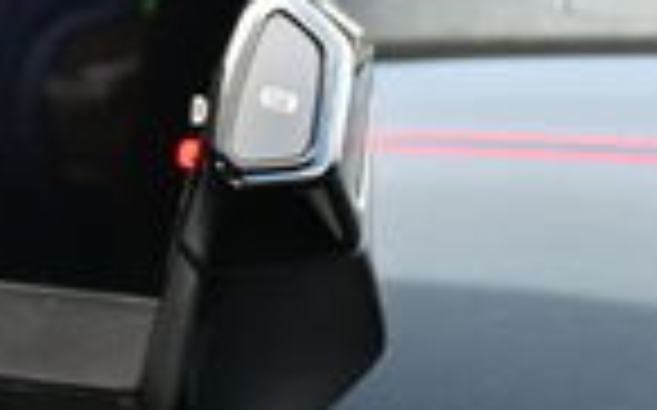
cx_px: 392
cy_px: 676
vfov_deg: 3.7
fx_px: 6349
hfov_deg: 5.9
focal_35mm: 355
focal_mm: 41
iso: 400
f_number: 6.3
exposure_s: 1/60
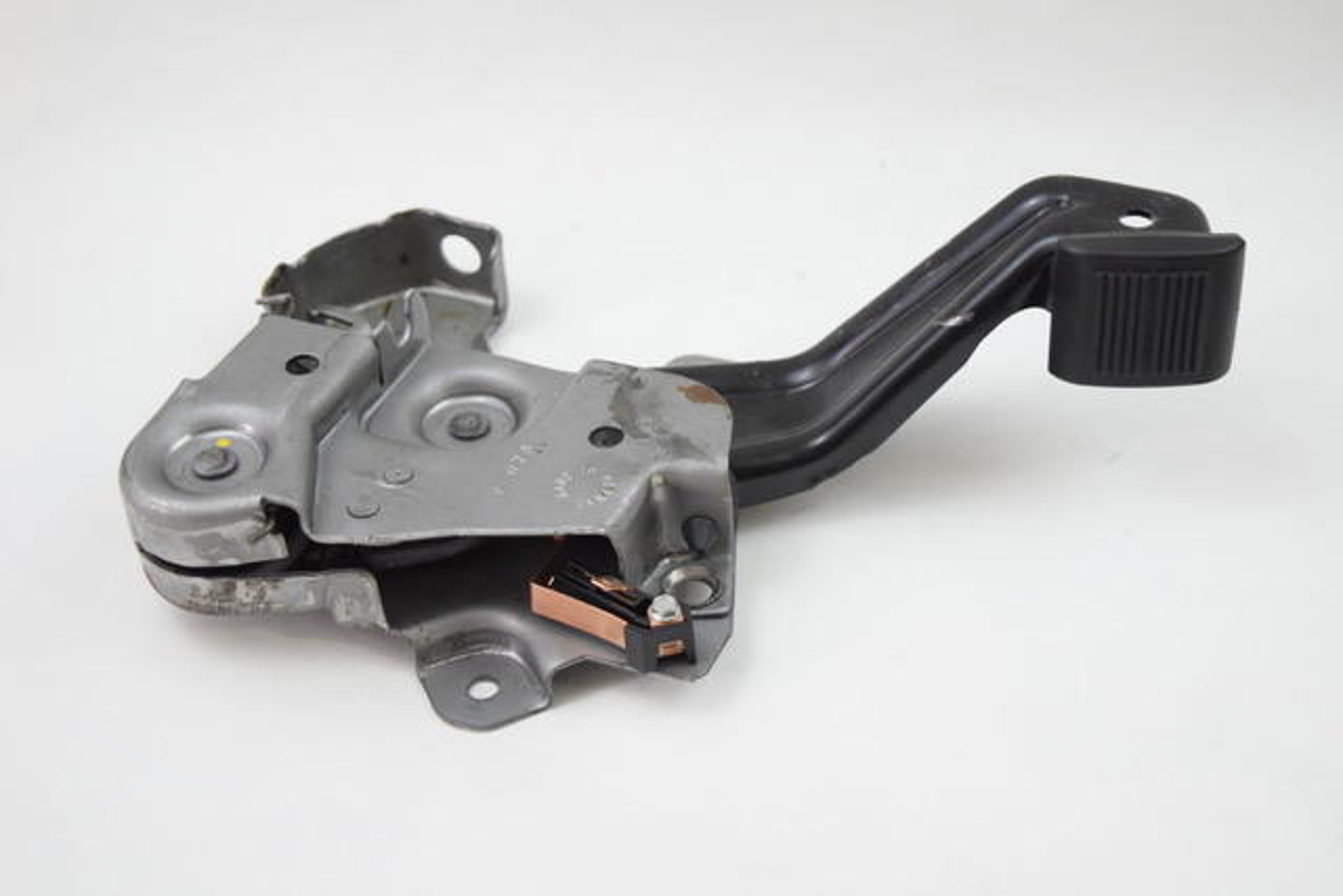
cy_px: 448
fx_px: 2239
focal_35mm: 60
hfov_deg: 33.4
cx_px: 672
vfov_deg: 22.6
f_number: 5
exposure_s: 1/60
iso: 1600
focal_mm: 40
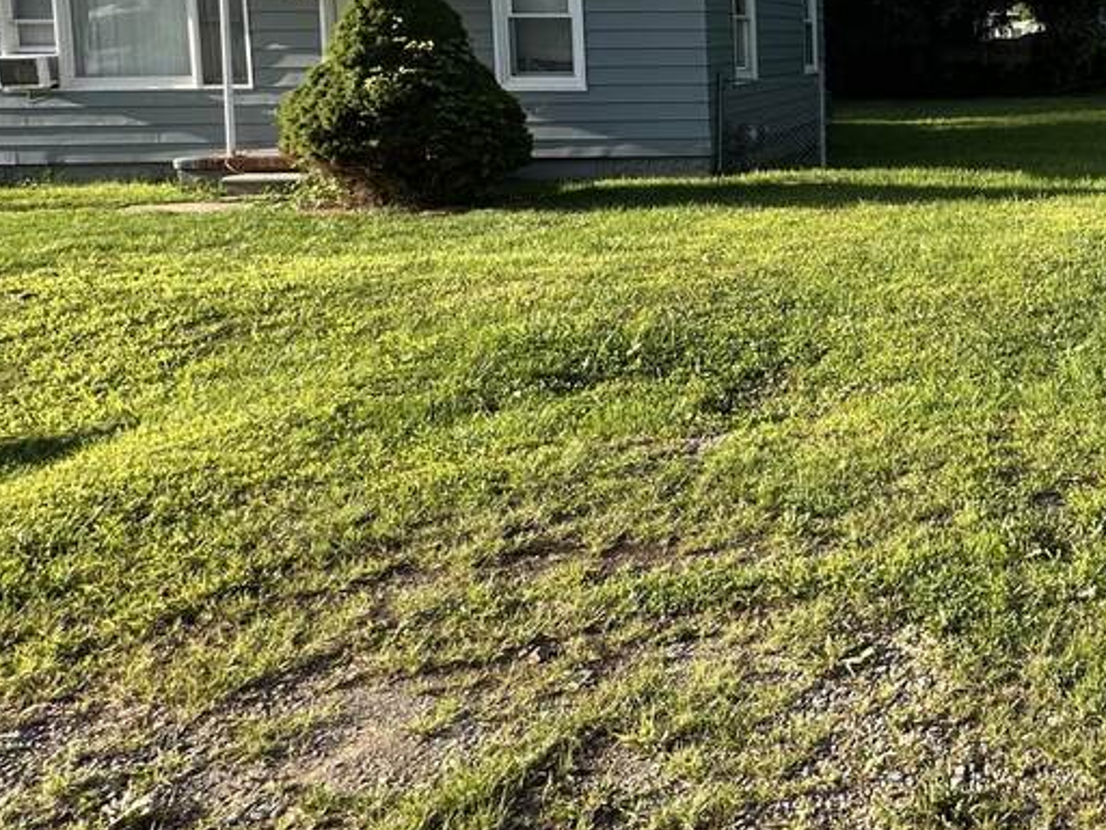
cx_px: 1160
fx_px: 1118
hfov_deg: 43.3
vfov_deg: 38.6
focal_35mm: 35
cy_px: 125
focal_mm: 2.22
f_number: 2.2
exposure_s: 1/419
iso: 40
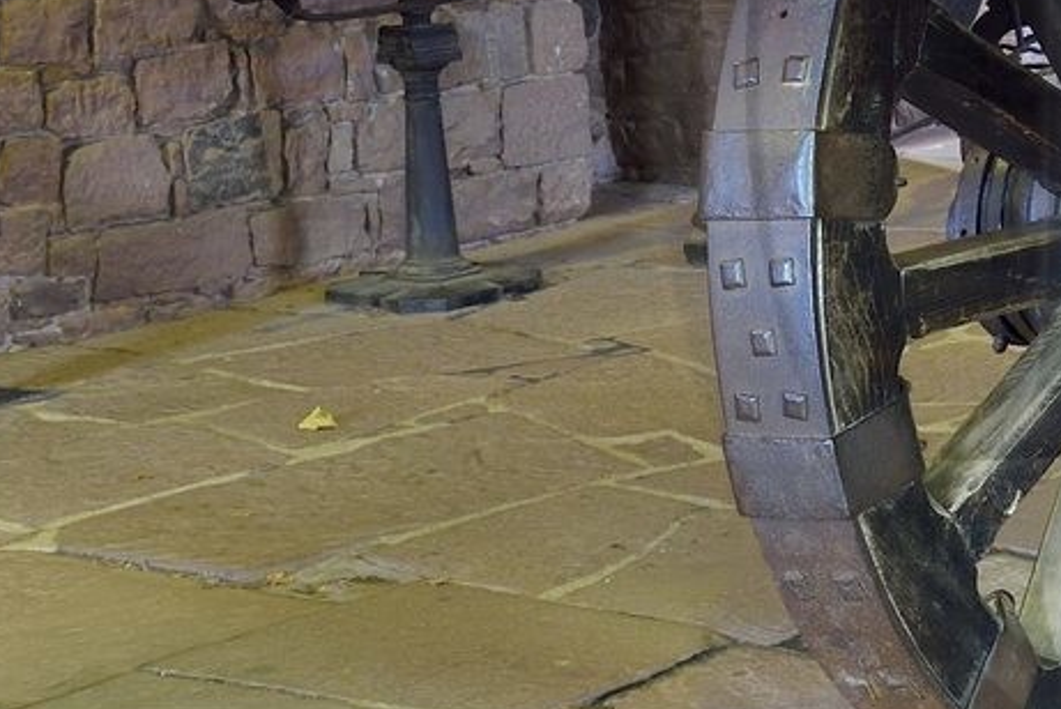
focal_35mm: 104
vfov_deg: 13.1
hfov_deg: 17.6
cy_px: 84
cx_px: 1593
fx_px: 3067
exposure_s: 1/10
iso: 1600
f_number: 7.1
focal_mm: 30
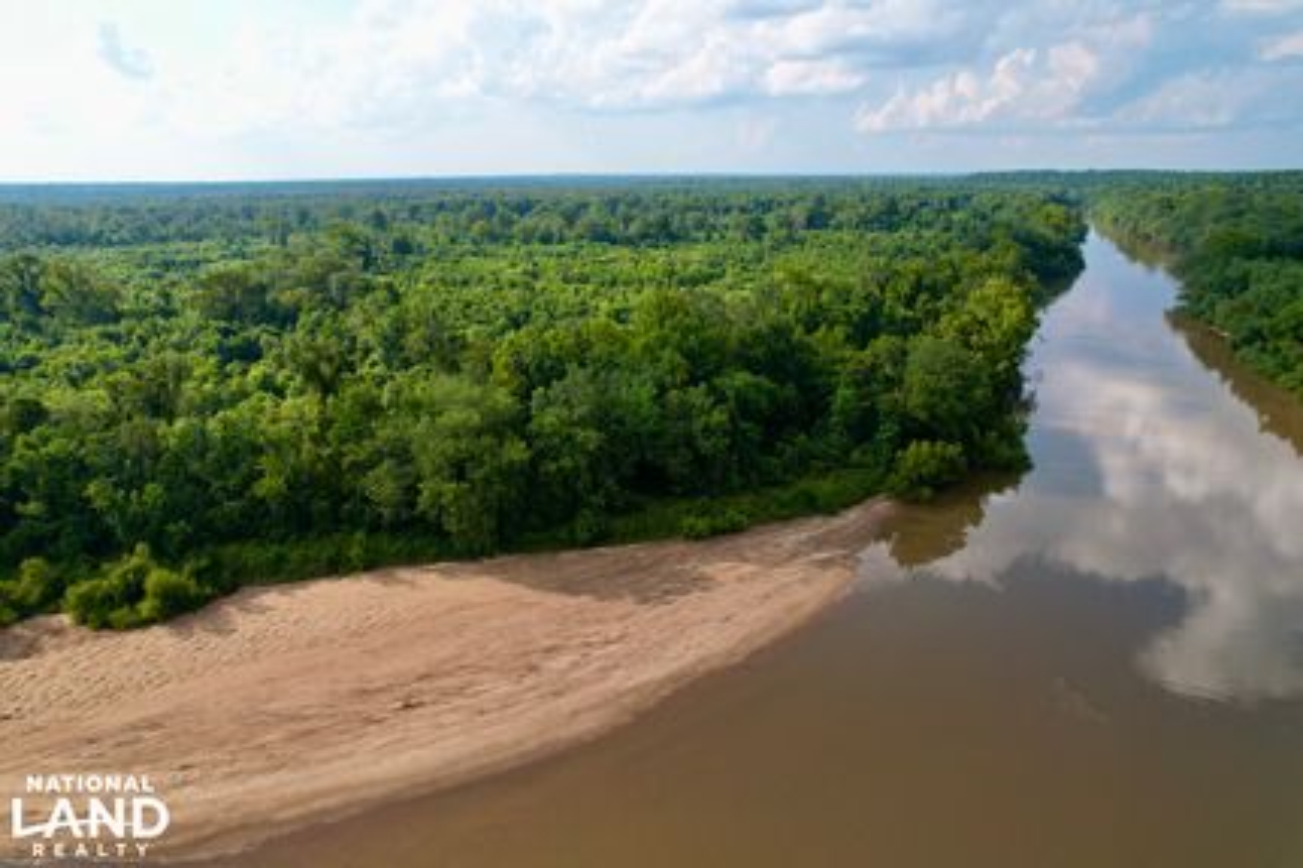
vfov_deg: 57.2
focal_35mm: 22
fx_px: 796
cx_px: 652
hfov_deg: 78.6
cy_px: 434
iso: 100
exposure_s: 1/180
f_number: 2.8
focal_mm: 8.38
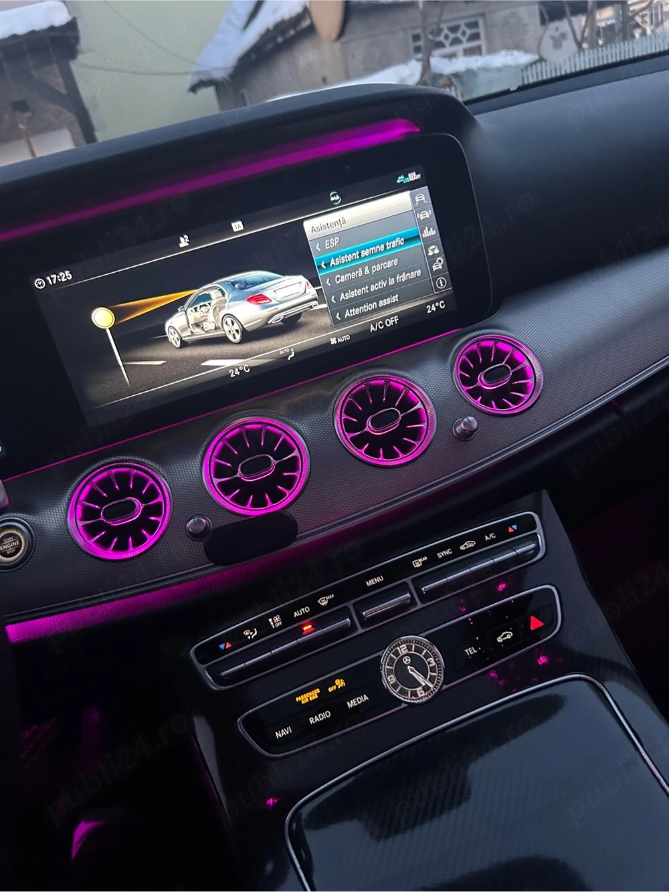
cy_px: 446
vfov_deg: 67.3
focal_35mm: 26
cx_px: 334
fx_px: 670
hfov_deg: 53.0
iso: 640
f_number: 1.5
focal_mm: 5.7
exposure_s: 1/38
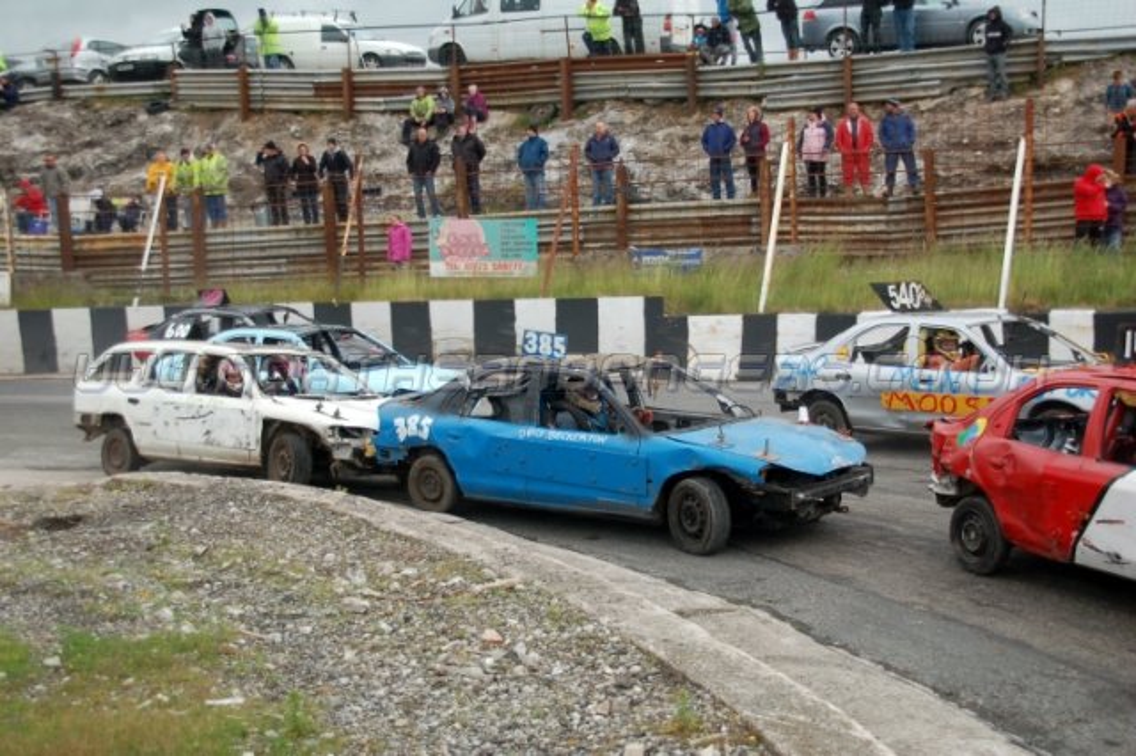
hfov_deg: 42.3
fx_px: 1467
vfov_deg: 28.9
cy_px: 378
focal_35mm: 46
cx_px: 568
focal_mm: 31
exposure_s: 1/640
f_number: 4.5
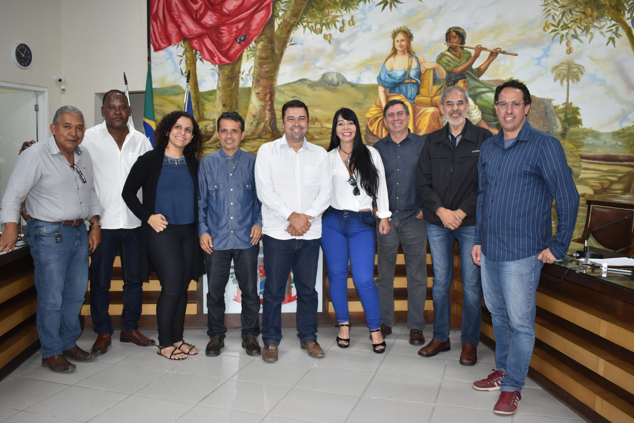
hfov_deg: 55.8
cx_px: 309
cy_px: 212
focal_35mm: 34
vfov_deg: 38.9
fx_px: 599
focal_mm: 22
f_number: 4
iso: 800
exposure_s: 1/80
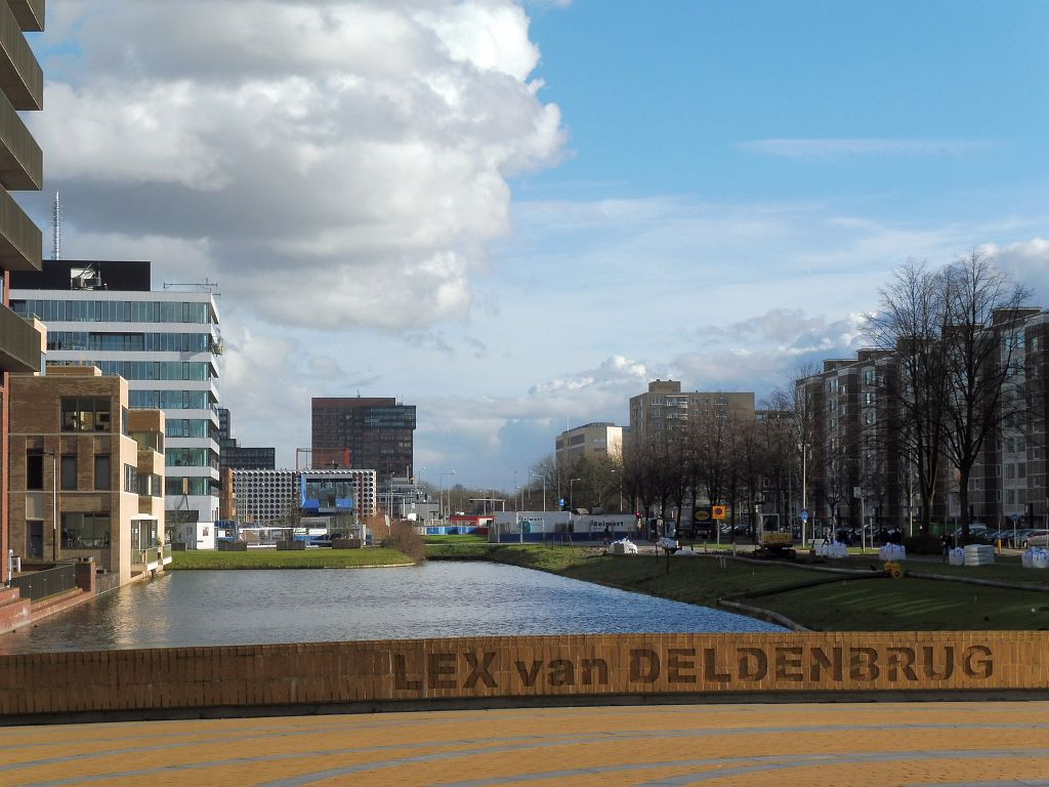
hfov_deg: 26.0
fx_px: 2273
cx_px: 524
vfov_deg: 19.6
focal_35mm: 75
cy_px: 394
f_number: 6.3
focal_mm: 13.3
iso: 100
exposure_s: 1/400
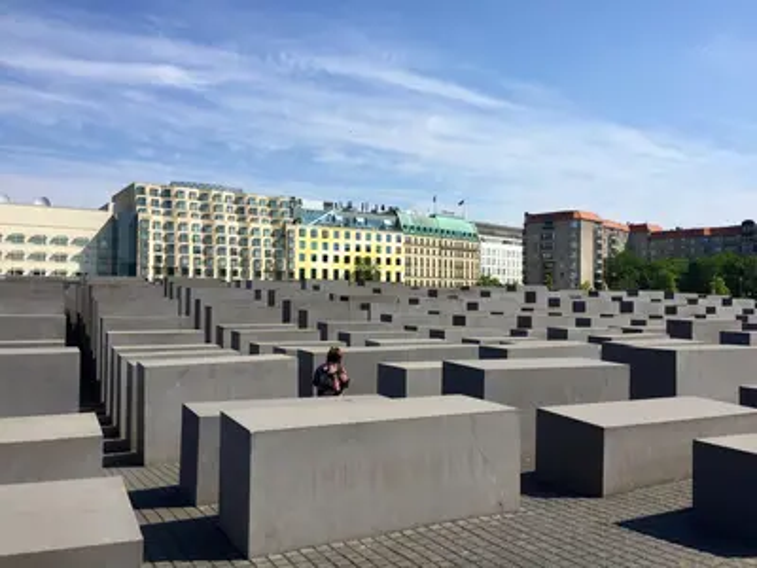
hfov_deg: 61.7
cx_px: 378
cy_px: 284
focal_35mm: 29
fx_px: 634
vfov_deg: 48.2
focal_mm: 4.15
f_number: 2.2
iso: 32
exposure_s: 1/2475
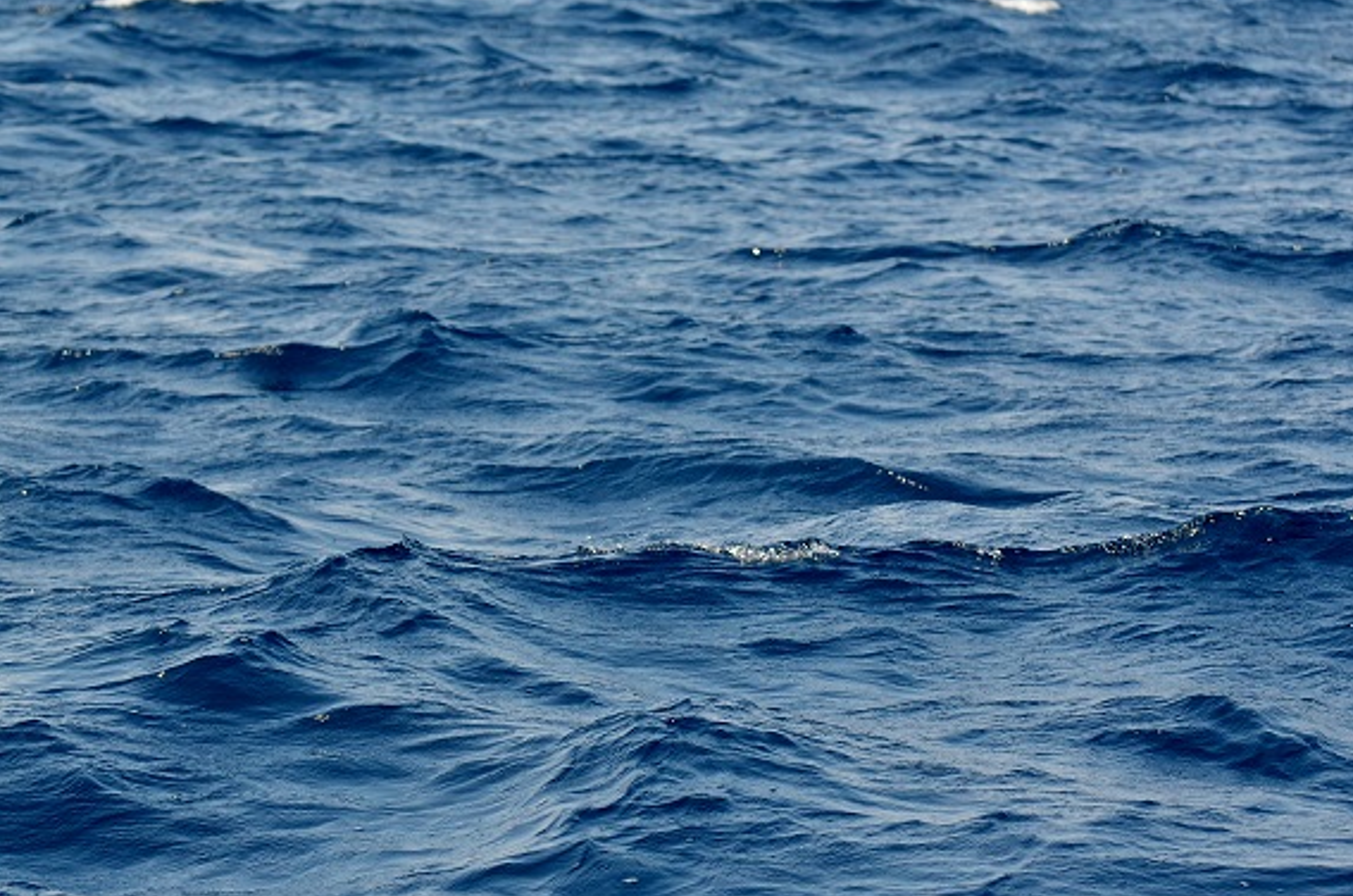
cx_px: 616
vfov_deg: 5.1
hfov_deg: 7.7
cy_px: 406
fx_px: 10087
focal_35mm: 269
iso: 400
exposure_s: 1/1250
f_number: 5.6
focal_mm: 102
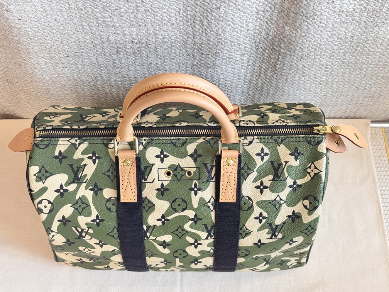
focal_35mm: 48
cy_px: 146
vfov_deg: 30.3
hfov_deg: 39.7
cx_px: 194
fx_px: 539
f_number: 1.78
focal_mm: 6.76
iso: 100
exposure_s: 1/50
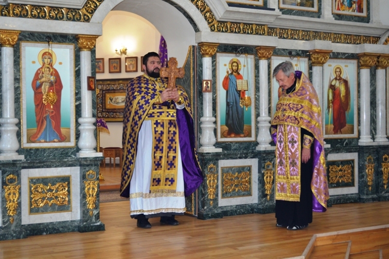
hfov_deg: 37.9
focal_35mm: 52
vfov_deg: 25.7
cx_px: 194
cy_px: 130
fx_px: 567
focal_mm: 35
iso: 800
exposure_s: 1/60
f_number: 5
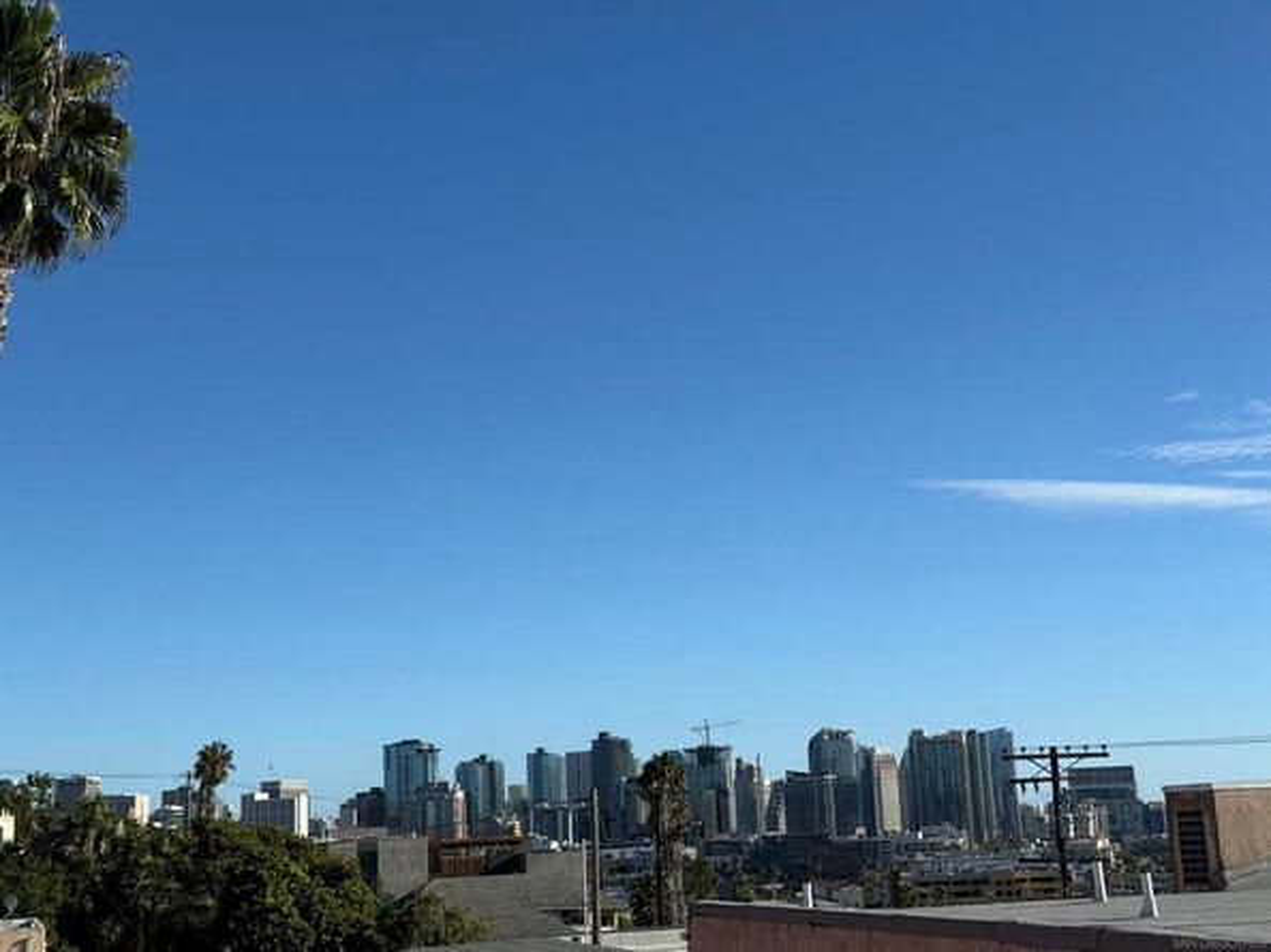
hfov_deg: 39.7
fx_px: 1762
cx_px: 636
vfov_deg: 30.2
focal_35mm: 48
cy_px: 476
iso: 64
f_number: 1.78
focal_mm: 6.76
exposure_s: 1/6536
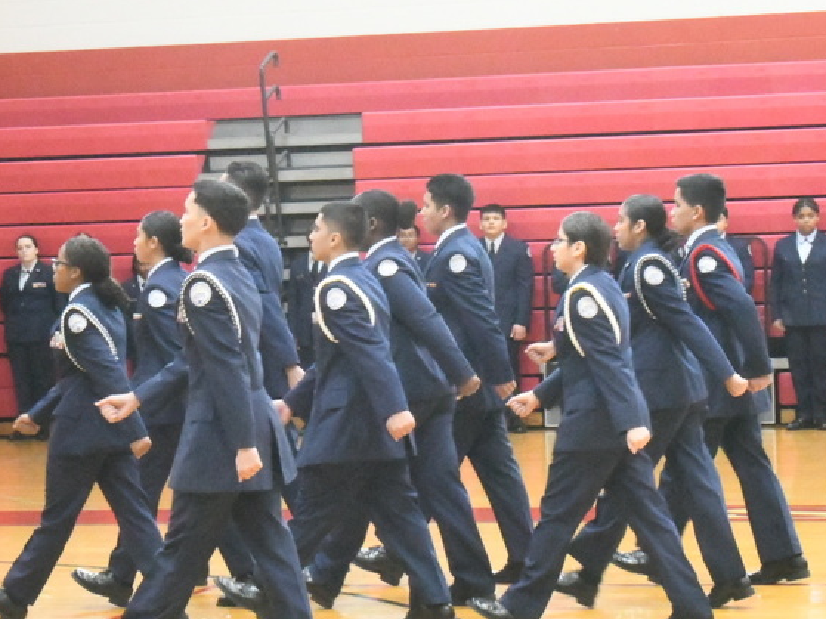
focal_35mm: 141
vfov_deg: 10.5
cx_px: 322
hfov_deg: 14.0
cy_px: 345
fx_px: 3364
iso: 32000
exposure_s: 1/100
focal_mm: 55
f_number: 22
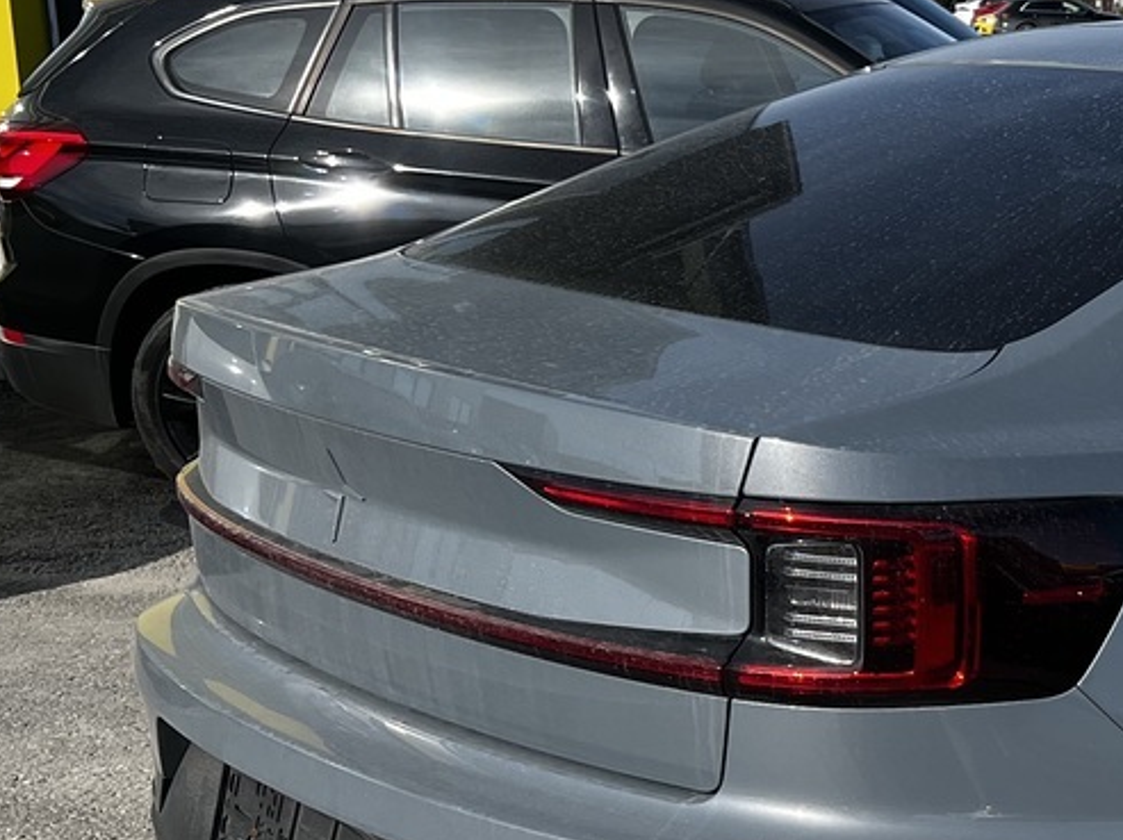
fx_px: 2464
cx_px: 1533
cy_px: 660
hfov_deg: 22.4
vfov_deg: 19.2
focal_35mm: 76
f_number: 1.5
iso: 50
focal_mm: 5.7
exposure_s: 1/3571
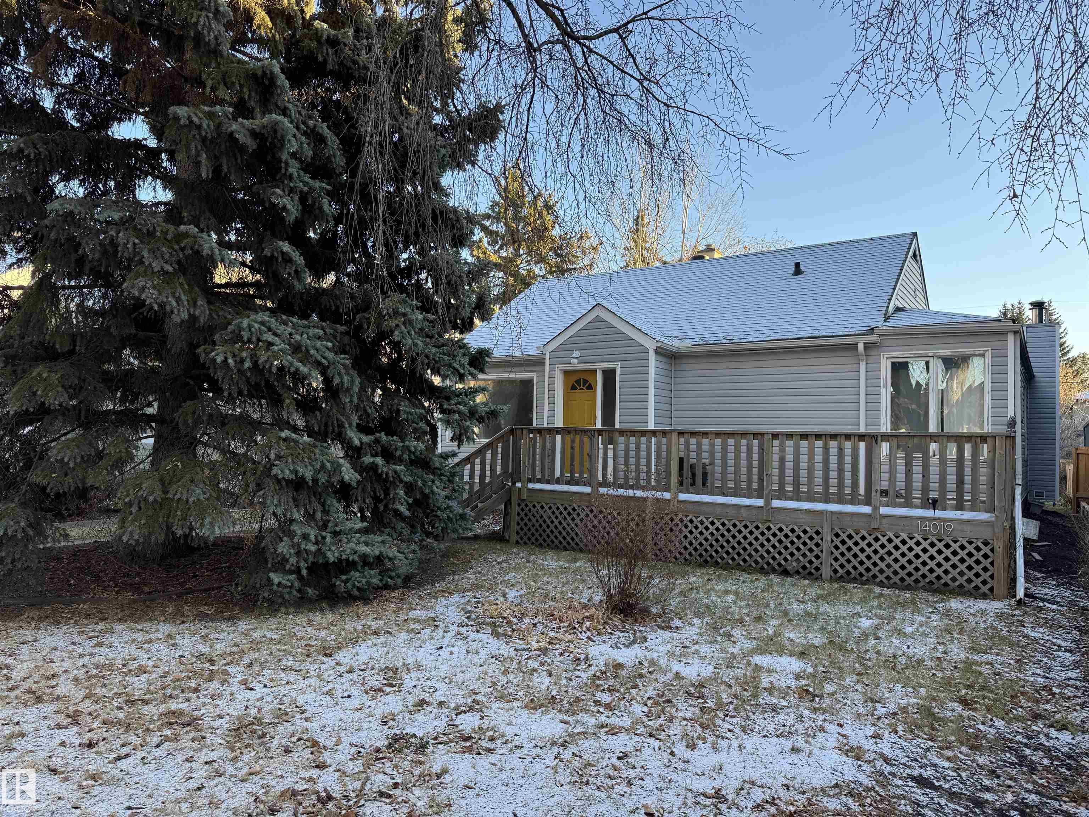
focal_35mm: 24
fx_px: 755
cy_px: 408
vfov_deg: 56.8
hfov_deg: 71.6
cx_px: 544
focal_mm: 6.76
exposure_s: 1/364
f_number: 1.78
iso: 80
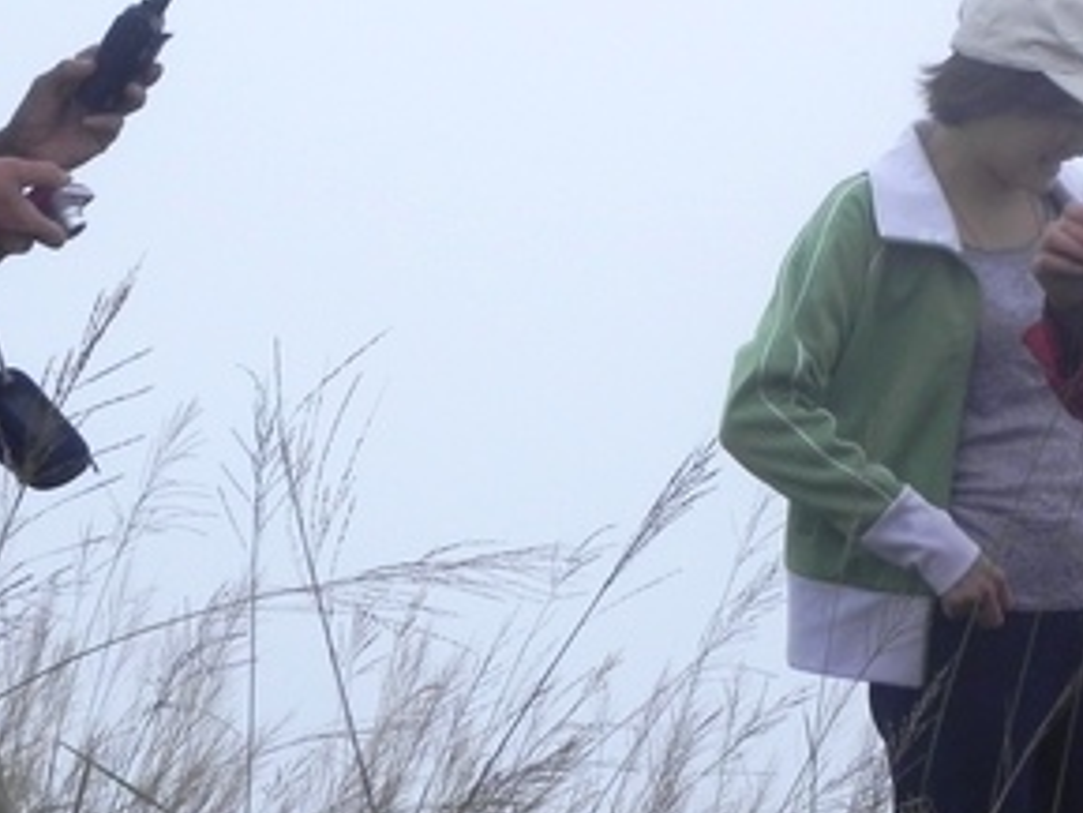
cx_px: 720
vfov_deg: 9.3
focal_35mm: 160
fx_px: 5008
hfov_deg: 12.3
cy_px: 111
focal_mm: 11.8
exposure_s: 1/484
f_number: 8
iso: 160
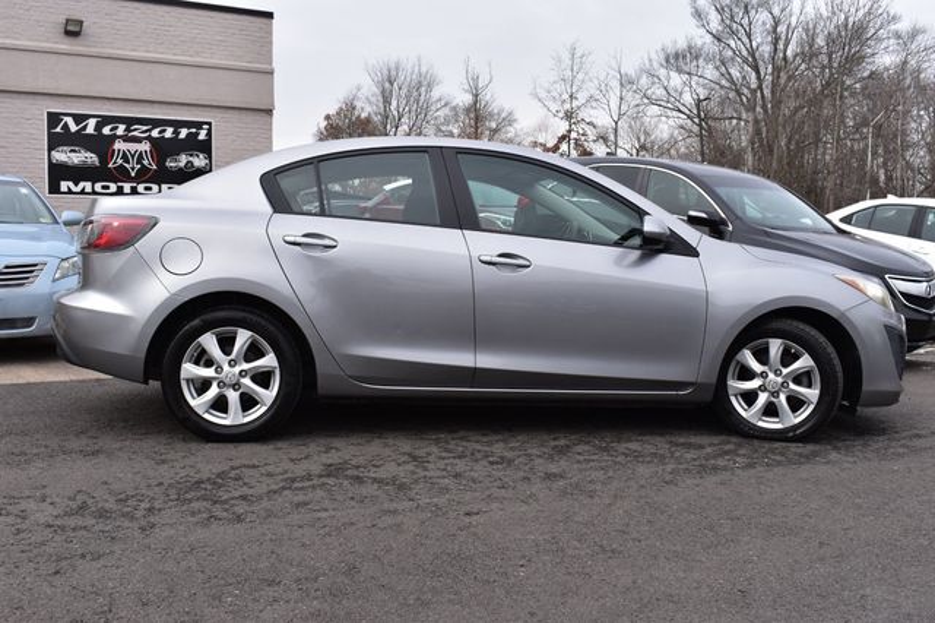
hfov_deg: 53.2
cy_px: 312
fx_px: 934
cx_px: 468
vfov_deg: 36.8
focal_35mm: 36
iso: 400
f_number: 11
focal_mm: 24
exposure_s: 1/400
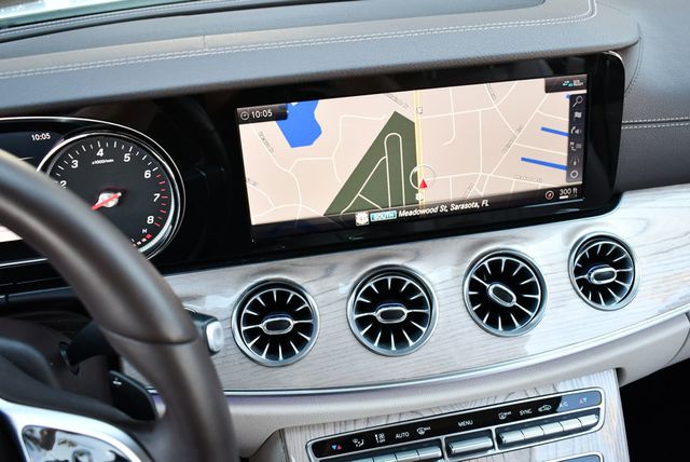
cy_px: 231
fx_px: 691
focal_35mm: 36
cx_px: 345
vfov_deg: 36.9
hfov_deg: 53.1
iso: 800
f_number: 3.5
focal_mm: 18
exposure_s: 1/200
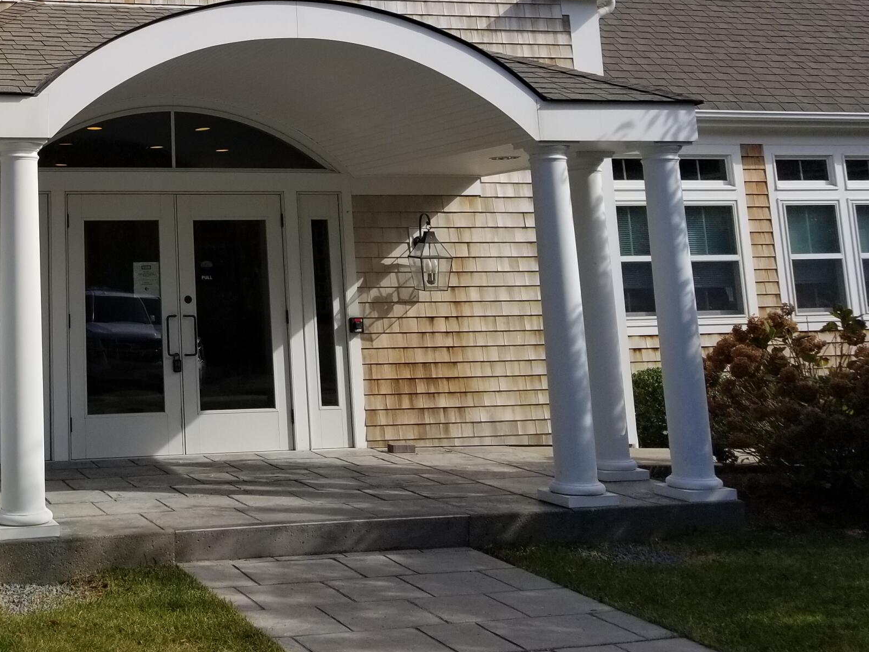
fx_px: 1230
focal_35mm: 49
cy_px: 96
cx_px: 82
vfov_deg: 28.8
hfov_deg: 36.4
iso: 50
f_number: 1.7
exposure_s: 1/2176
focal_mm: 4.25
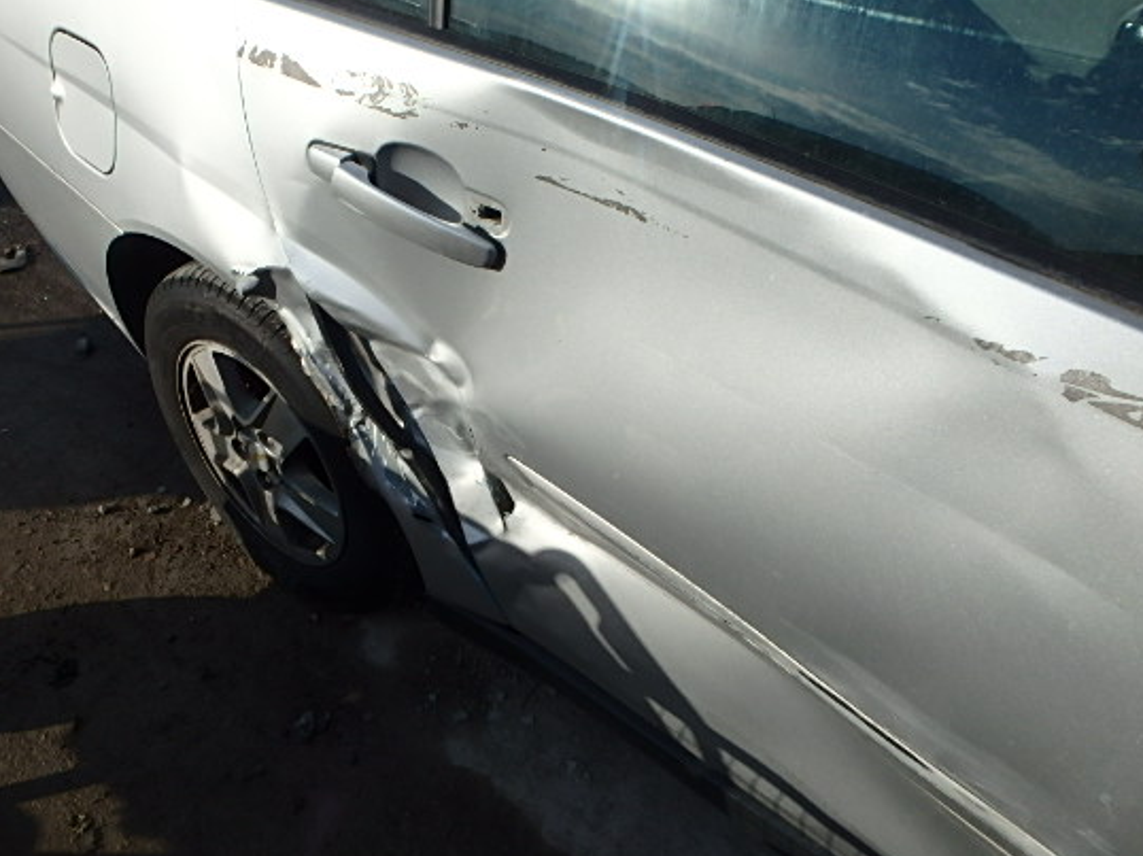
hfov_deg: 69.2
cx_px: 508
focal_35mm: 25
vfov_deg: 54.8
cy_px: 391
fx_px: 825
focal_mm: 3.7
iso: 125
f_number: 6
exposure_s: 1/500
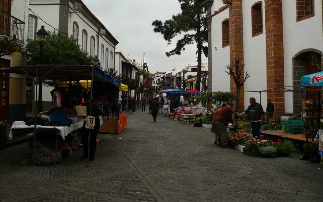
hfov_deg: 51.5
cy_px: 87
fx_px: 335
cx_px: 163
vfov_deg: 33.6
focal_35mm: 38
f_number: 2.8
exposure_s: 1/100
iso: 100
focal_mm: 7.4
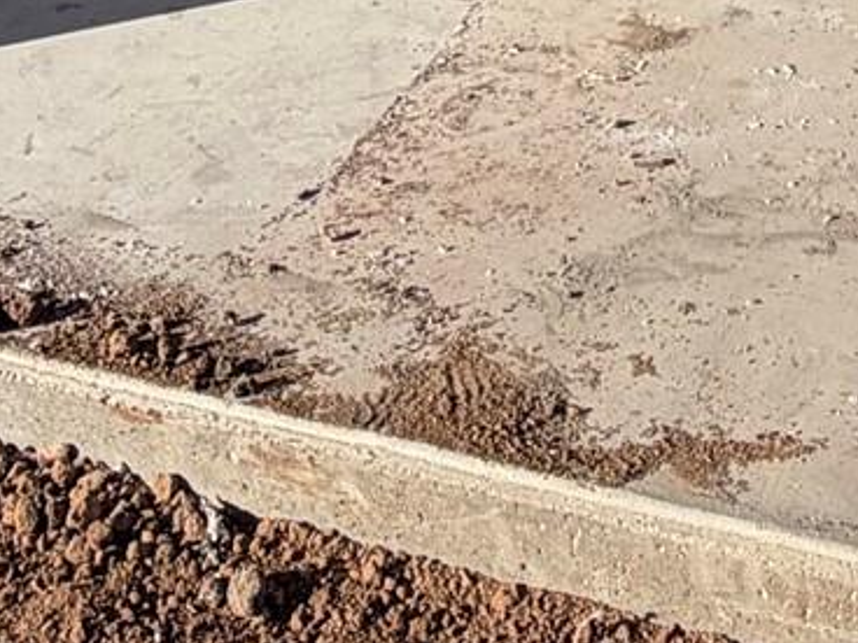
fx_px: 1933
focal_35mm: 78
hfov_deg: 24.7
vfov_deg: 14.3
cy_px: -787
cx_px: 653
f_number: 2.2
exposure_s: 1/1105
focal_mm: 2.22
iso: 20
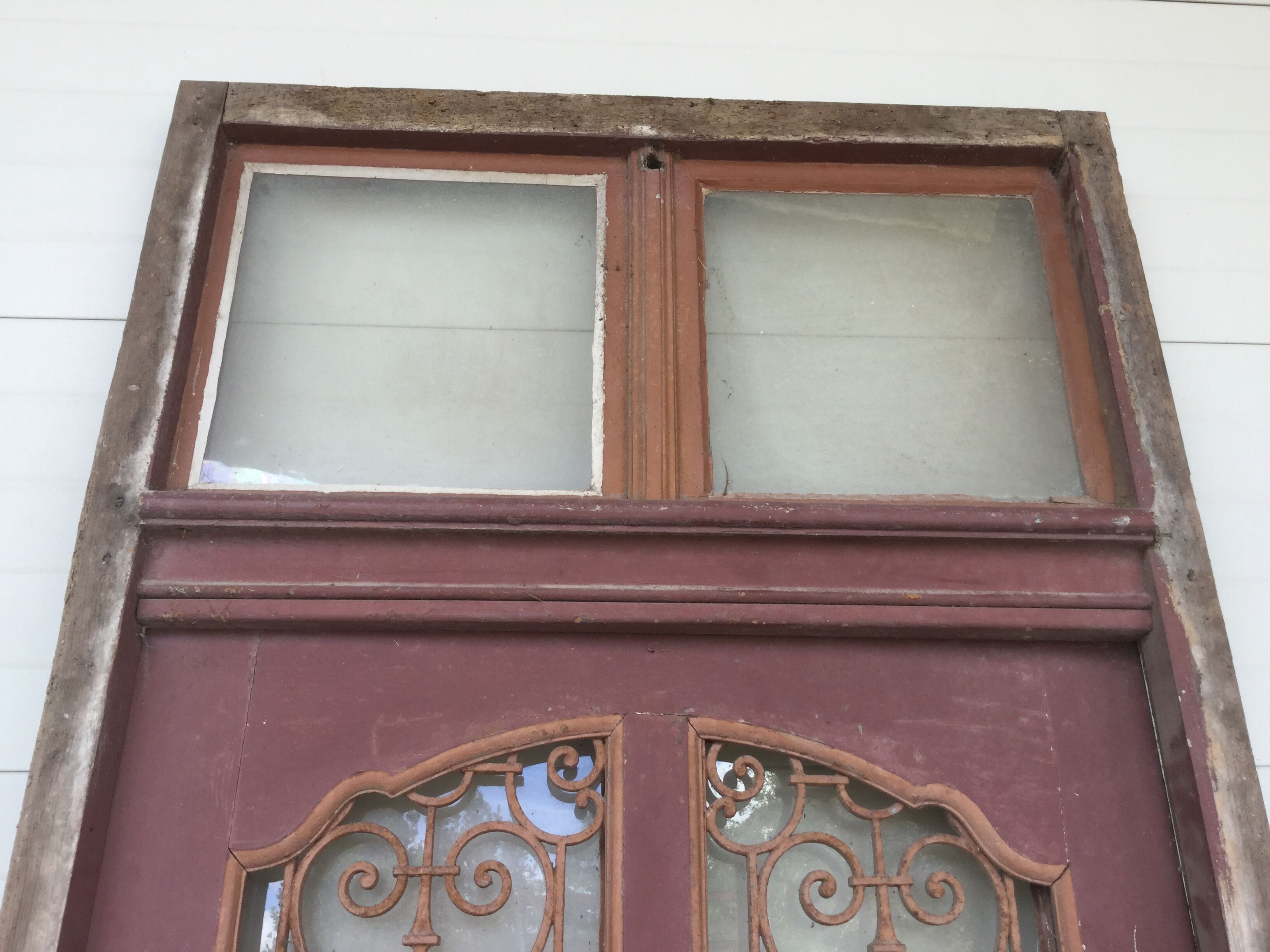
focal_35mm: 31
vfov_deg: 45.4
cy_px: 476
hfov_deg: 58.4
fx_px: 1137
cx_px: 635
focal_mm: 3.3
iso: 32
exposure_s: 1/100
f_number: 2.4
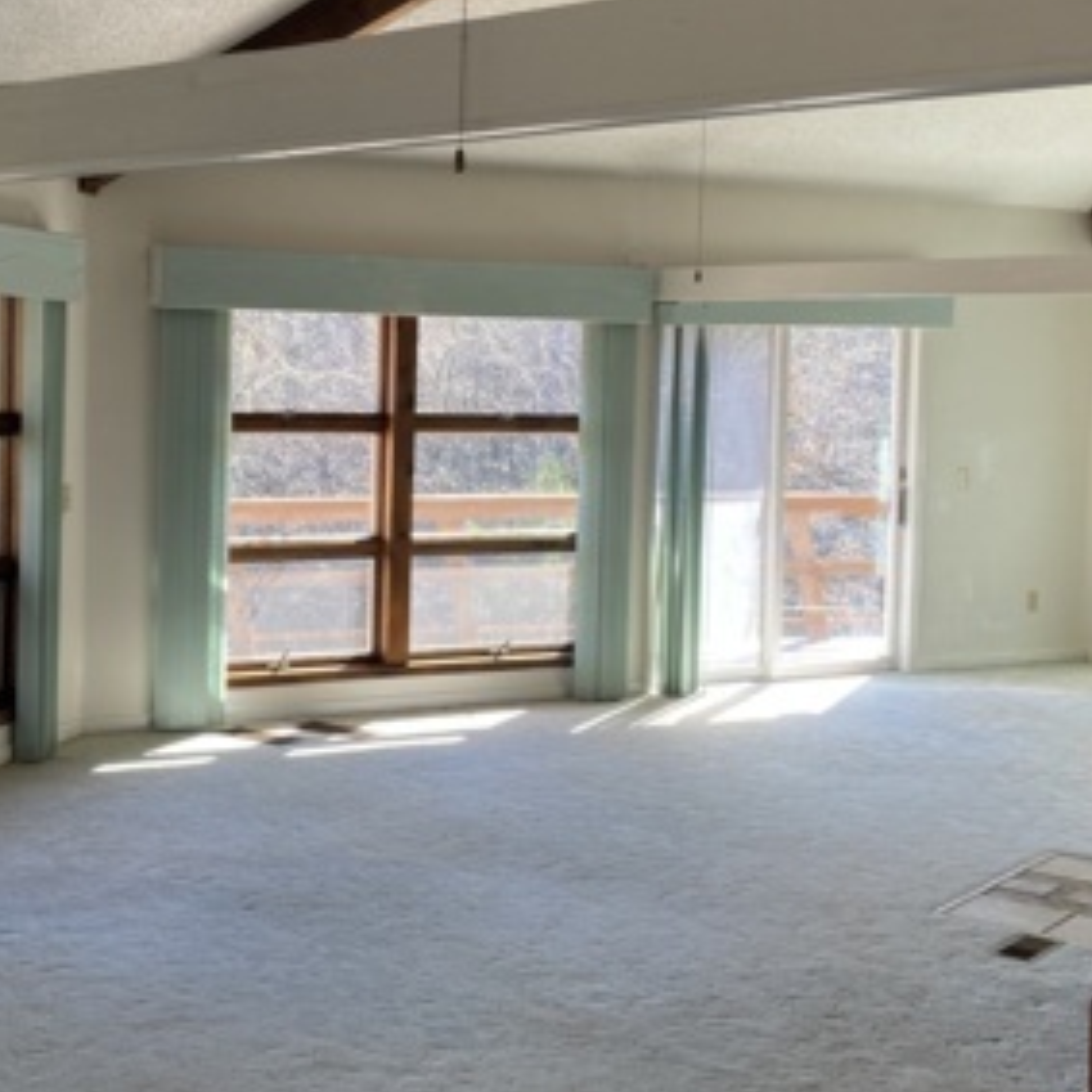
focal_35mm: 52
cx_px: 232
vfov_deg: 32.7
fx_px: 1856
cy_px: 463
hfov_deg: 32.0
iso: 50
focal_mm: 4.25
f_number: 1.8
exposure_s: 1/122
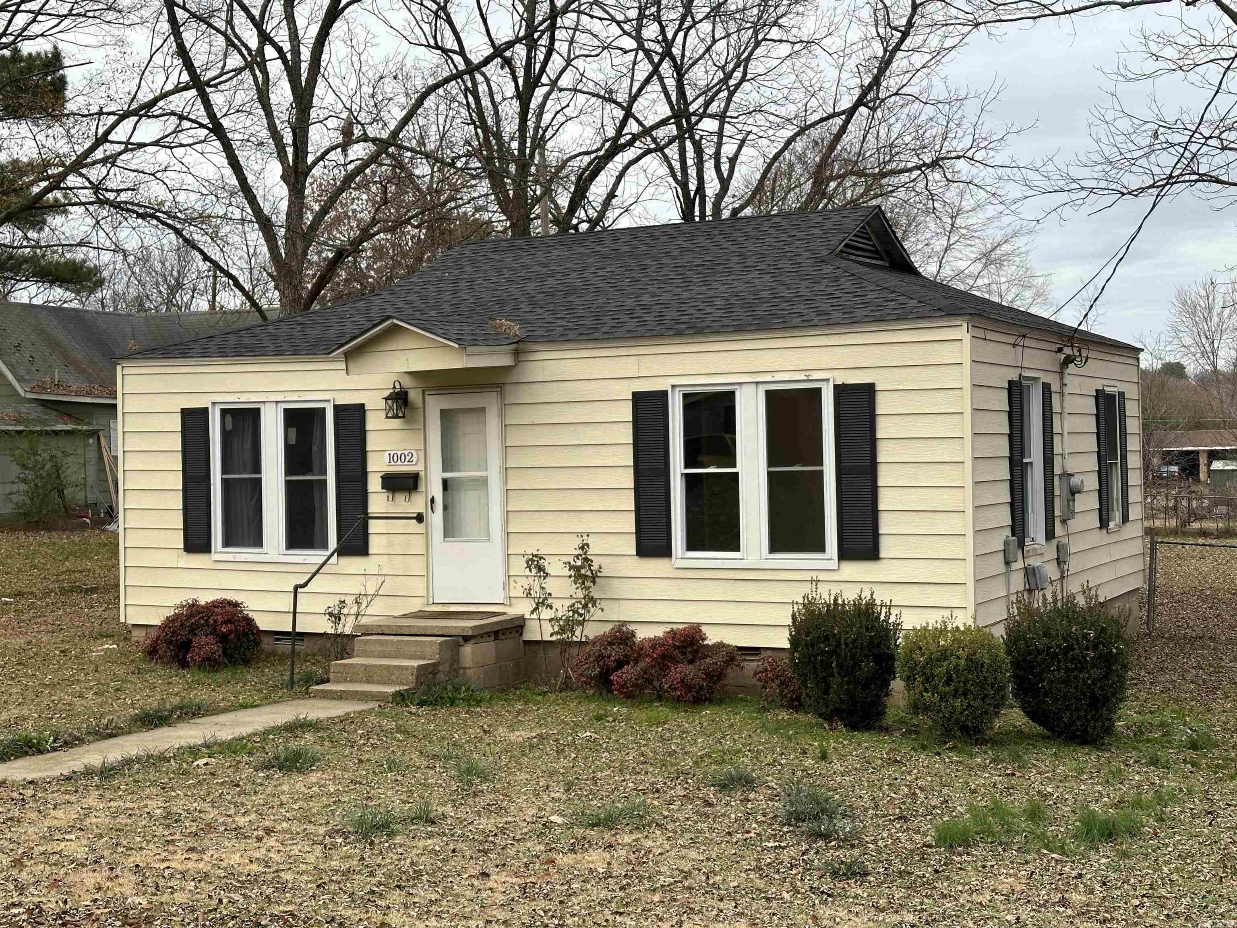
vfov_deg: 30.3
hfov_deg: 39.7
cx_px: 618
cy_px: 464
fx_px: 1715
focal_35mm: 48
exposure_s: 1/164
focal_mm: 6.86
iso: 50
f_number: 1.78
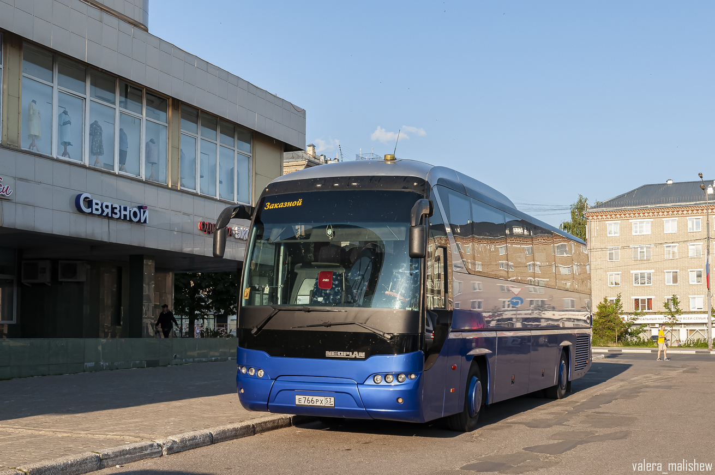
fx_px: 774
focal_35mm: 39
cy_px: 238
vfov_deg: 34.1
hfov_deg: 49.6
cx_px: 358
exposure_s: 1/640
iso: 640
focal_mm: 26
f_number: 10
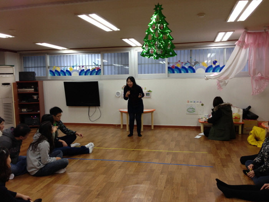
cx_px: 134
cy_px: 101
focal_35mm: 33
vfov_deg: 42.9
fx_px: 256
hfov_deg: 55.4
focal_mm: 4.13
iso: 50
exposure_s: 1/20
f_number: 2.4
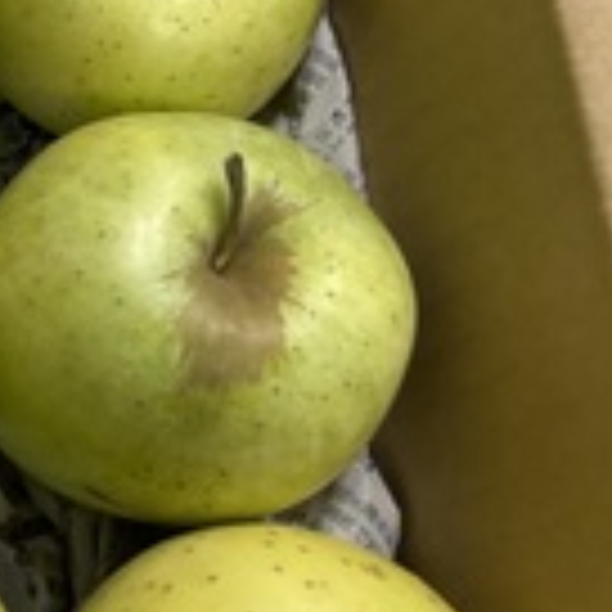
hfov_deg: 17.7
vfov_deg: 21.4
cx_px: -457
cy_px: 234
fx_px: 1620
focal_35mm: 81
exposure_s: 1/60
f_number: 1.6
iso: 320
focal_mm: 5.96
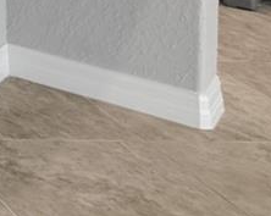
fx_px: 977
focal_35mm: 122
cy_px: -388
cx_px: -614
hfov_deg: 10.0
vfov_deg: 10.1
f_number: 9
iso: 125
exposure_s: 1/2.5
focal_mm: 12
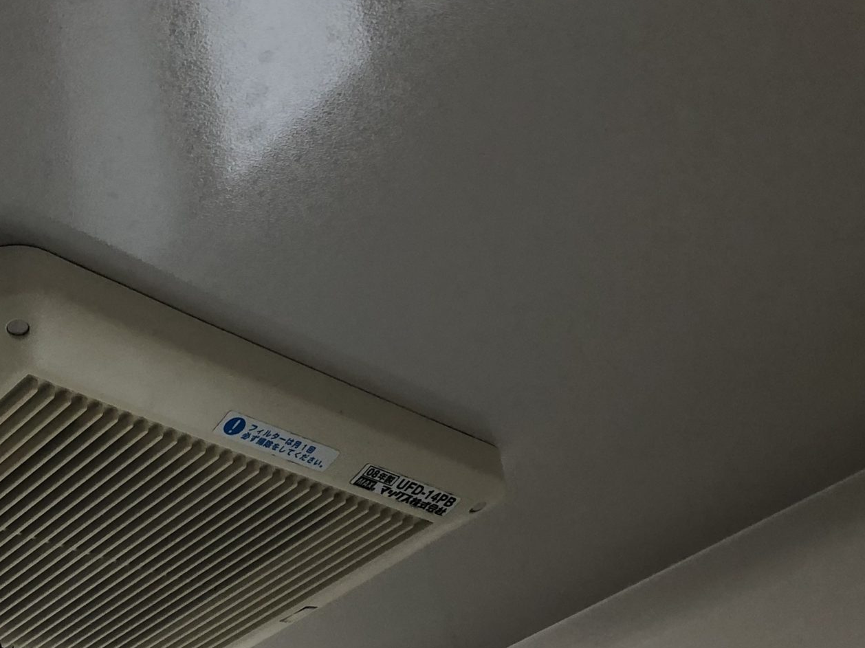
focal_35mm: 57
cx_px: 182
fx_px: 1424
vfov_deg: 24.9
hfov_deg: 32.9
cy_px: 585
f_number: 1.8
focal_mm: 3.99
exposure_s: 1/17
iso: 40
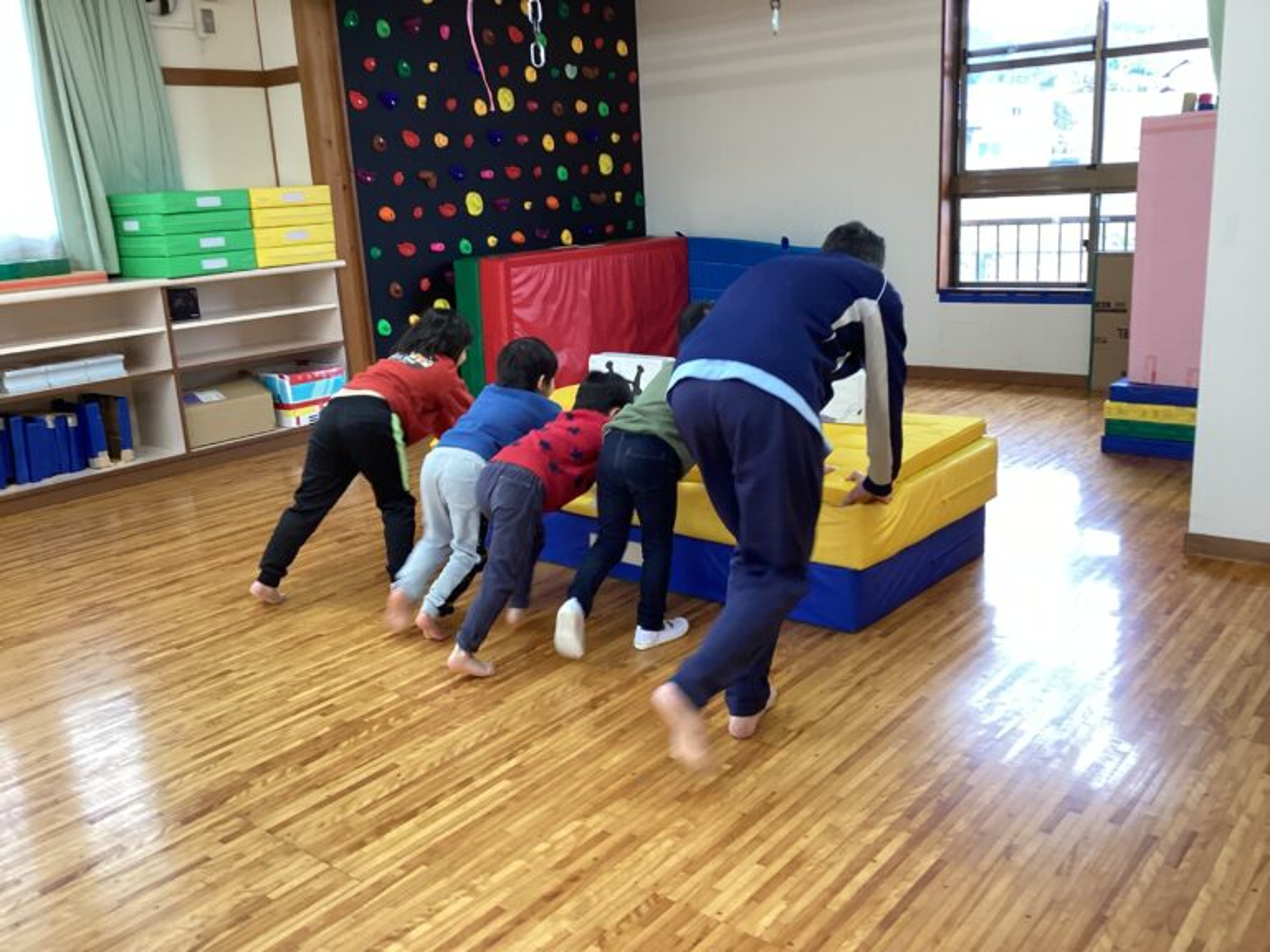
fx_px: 1137
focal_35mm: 31
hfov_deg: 58.4
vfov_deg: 45.4
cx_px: 635
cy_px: 476
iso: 125
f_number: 2.4
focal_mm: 3.3
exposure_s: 1/60
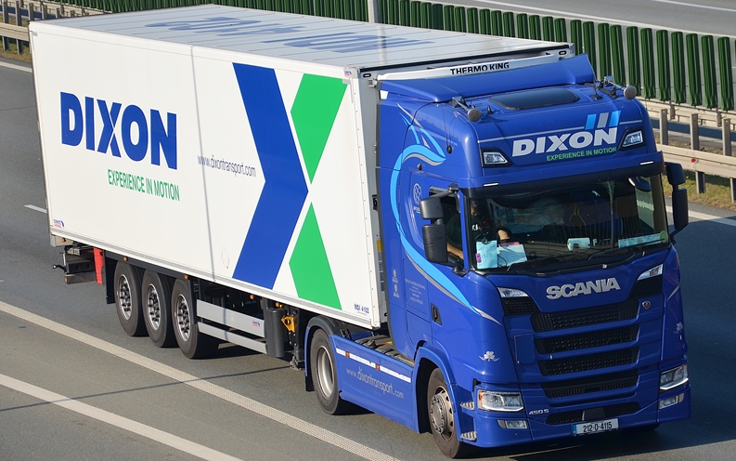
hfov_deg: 13.0
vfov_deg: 8.1
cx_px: 369
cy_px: 233
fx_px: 3240
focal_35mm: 162
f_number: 5.6
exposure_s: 1/1000
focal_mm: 105
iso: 160
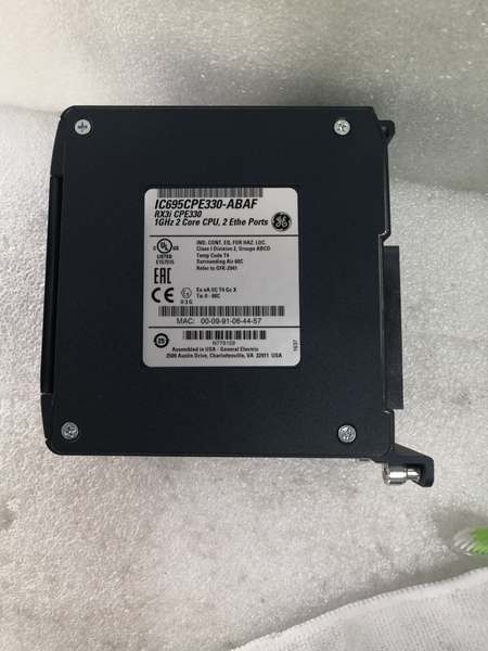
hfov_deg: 51.4
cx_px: 244
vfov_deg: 65.3
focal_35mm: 27
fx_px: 508
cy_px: 326
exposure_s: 1/50
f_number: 1.8
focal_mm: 3.95
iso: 125
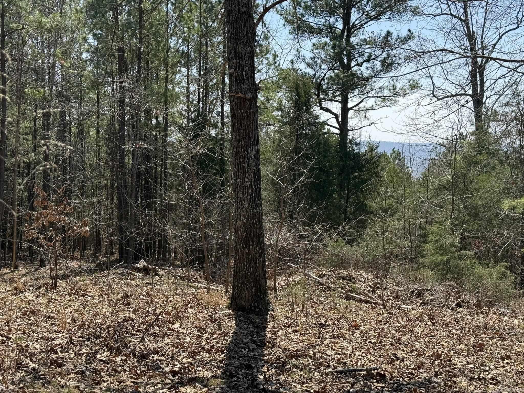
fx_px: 727
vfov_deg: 30.3
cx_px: 262
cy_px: 196
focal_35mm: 48
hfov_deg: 39.7
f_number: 1.78
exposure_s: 1/1838
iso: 64
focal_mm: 6.76
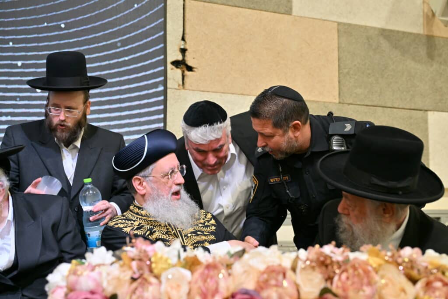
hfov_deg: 41.1
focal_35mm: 48
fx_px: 597
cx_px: 224
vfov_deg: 28.1
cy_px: 150
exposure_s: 1/100
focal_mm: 48
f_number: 4
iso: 400
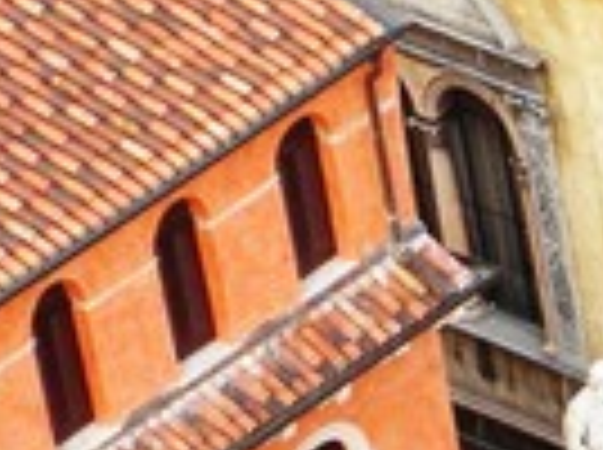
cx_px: 990
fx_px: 7894
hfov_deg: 4.3
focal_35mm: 454
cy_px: 819
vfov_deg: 3.2
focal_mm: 13.4
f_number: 4
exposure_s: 1/65.6
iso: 137
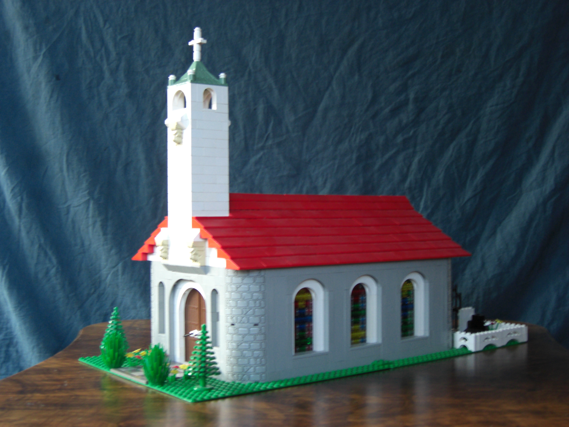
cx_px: 284
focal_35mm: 46
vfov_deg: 31.5
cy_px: 214
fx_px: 756
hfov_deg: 41.2
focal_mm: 9.5
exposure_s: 1/15
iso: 200
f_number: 3.1
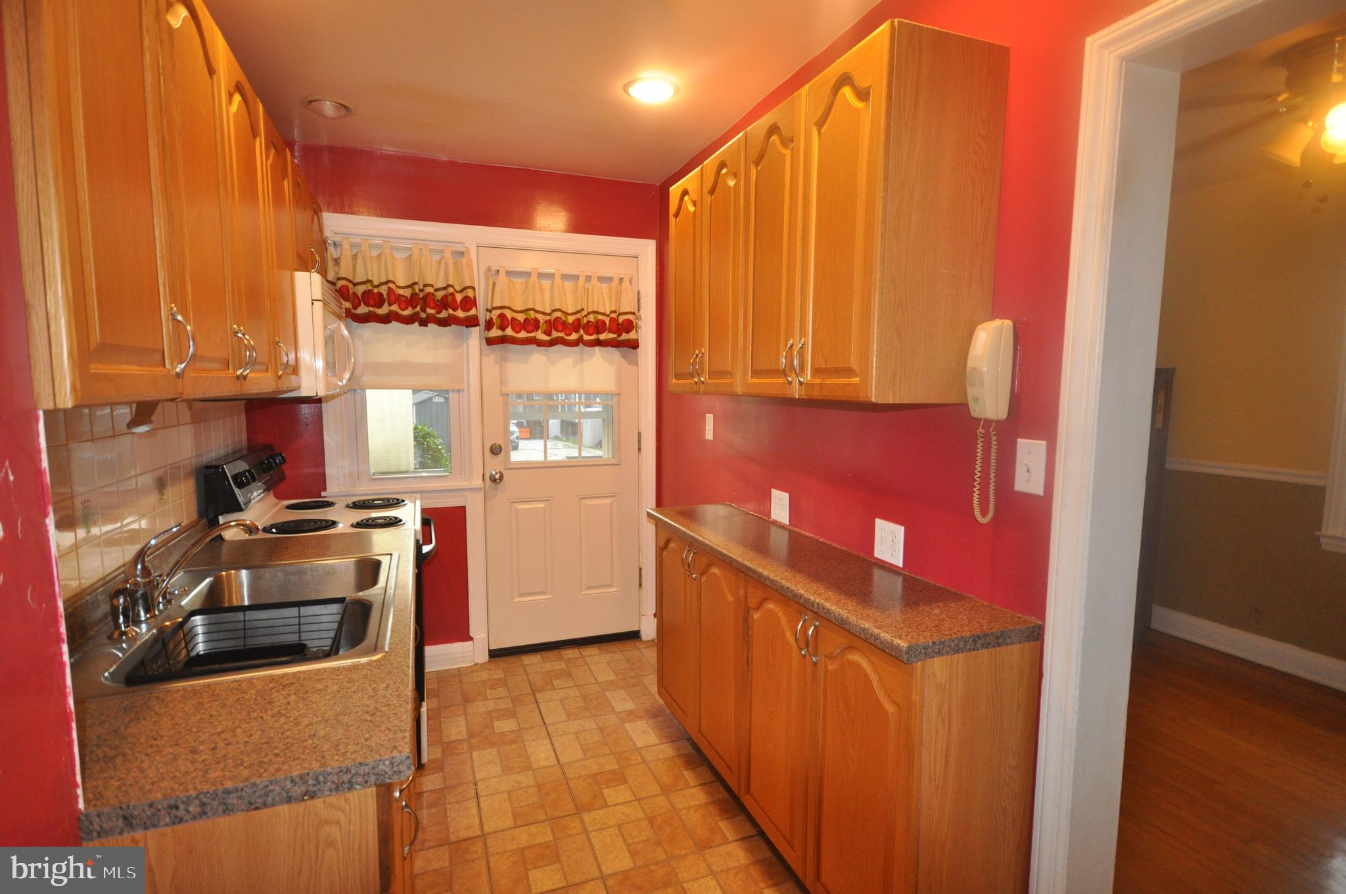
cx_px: 673
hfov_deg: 90.1
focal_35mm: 18
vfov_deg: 67.2
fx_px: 672
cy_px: 447
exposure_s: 1/80
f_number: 4.5
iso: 800
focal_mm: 12
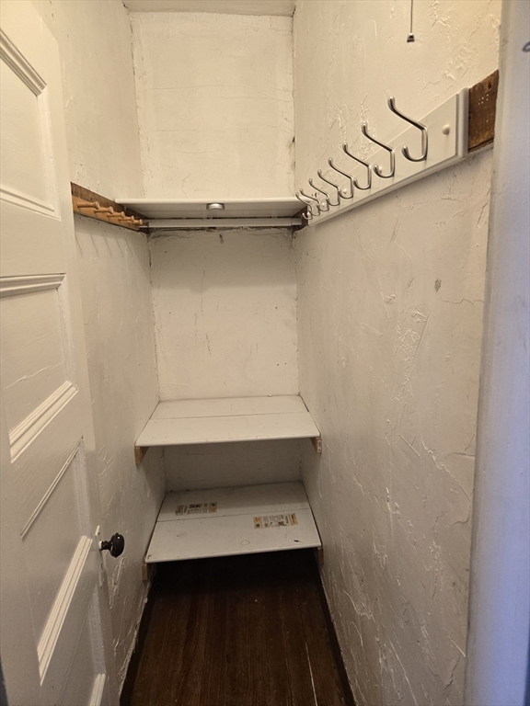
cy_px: 353
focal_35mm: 23
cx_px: 265
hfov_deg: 58.9
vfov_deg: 73.9
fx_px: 470
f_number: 1.8
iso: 200
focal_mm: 5.4
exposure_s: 1/120
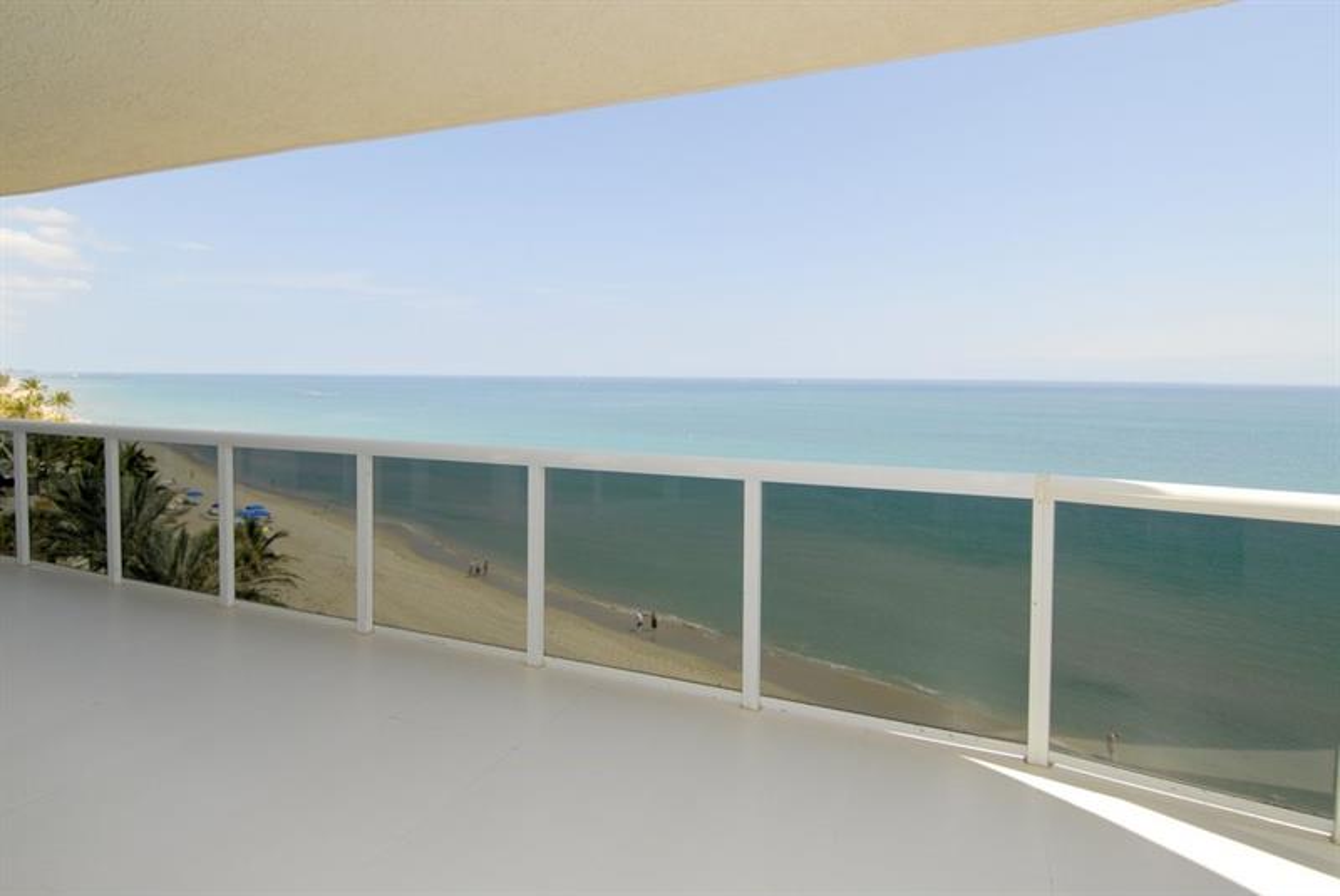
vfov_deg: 67.5
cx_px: 670
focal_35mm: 18
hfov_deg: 89.9
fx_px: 671
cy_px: 448
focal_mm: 12
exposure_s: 1/180
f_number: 7.1
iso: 100
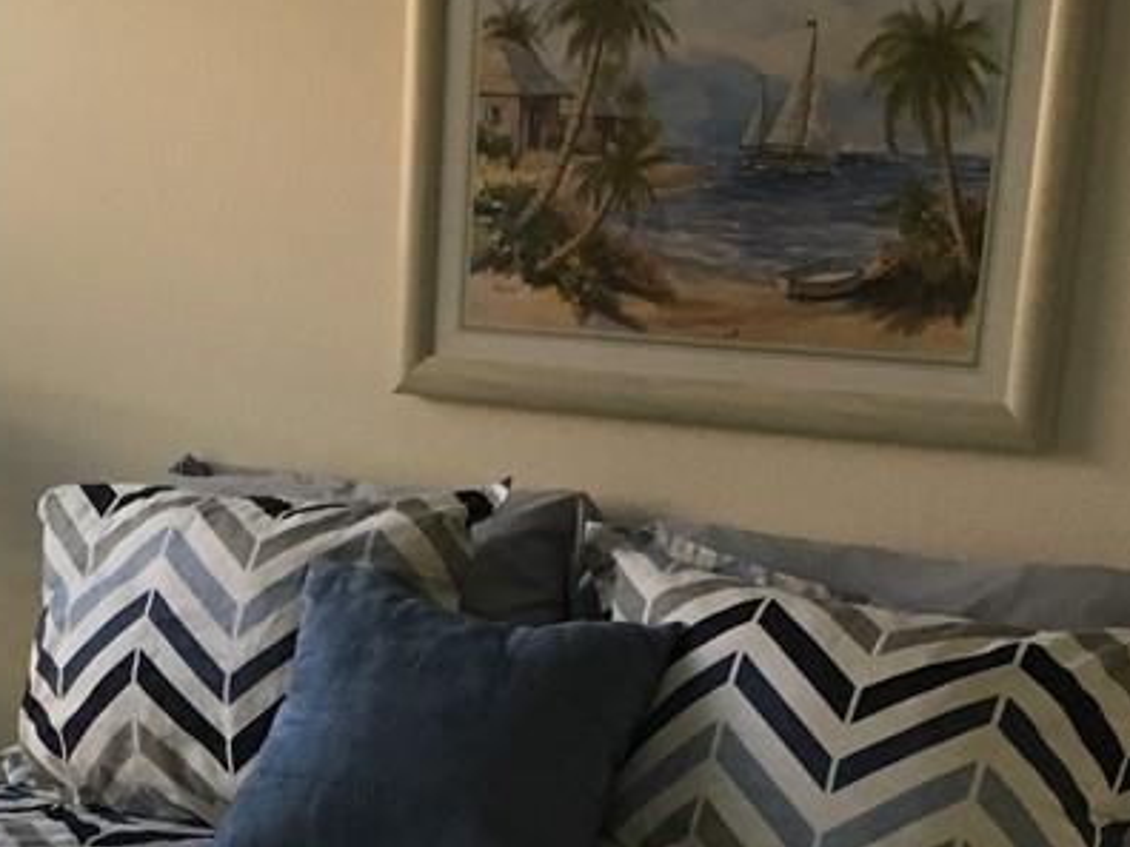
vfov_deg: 19.0
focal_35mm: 75
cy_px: 895
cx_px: 282
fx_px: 2448
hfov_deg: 25.7
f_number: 2.2
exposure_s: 1/30
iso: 160
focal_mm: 4.15
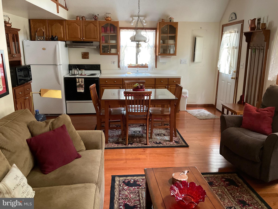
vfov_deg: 48.2
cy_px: 104
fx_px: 233
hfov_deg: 61.7
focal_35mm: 29
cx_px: 139
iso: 320
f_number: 1.8
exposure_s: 1/40
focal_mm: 3
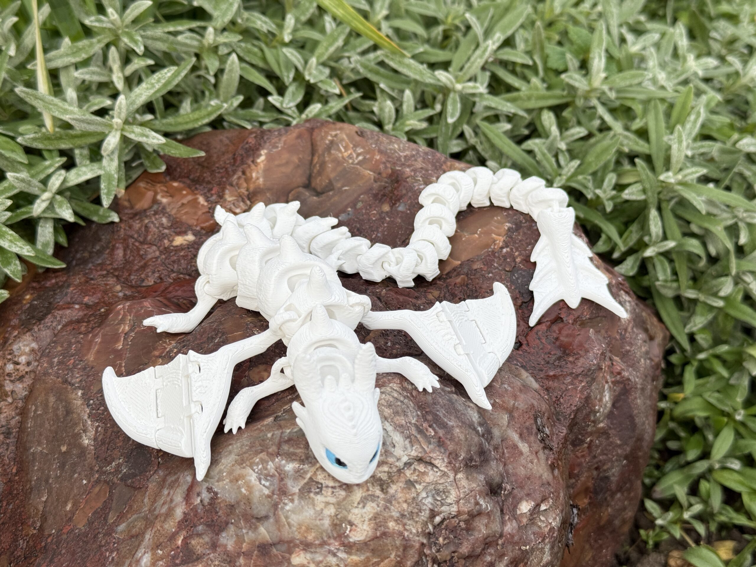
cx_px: 378
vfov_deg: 30.3
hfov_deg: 39.7
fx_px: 1048
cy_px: 284
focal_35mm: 48
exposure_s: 1/545
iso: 80
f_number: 1.78
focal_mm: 6.76
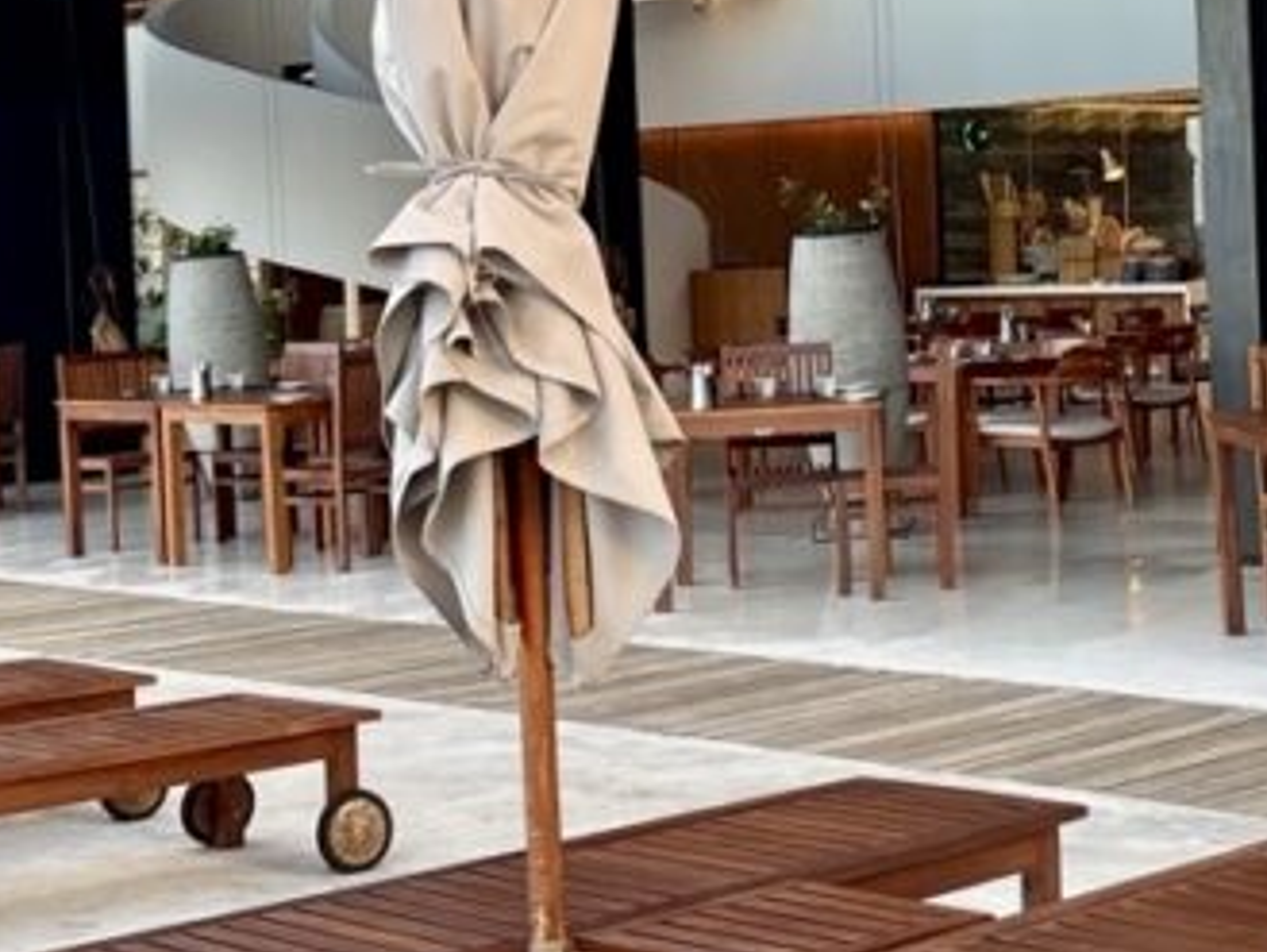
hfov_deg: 23.5
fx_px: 2966
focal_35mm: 81
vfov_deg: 18.1
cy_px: 247
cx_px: 1125
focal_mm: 5.96
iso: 32
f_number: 1.6
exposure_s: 1/123
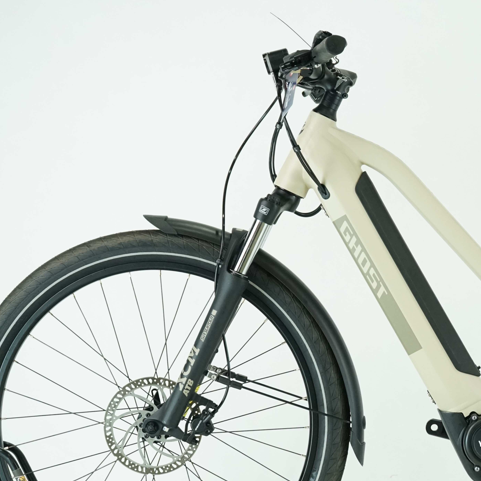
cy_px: 296
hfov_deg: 14.4
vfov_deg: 14.6
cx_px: 467
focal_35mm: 119
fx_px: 1871
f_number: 7.1
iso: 2500
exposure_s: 1/200
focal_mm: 65
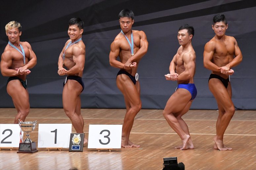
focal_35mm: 270
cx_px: 128
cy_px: 85
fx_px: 1919
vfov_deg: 5.1
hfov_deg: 7.6
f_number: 5.6
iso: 6400
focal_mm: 180
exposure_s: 1/400
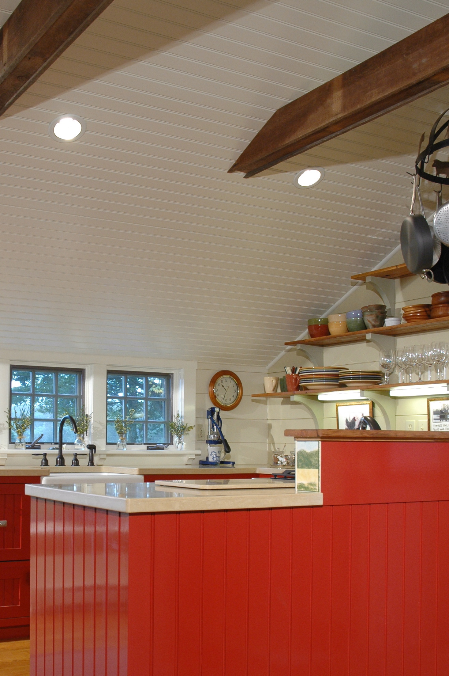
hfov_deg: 29.6
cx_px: 150
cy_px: 428
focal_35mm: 45
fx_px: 843
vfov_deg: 43.3
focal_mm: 22
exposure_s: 1/25
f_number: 5.6
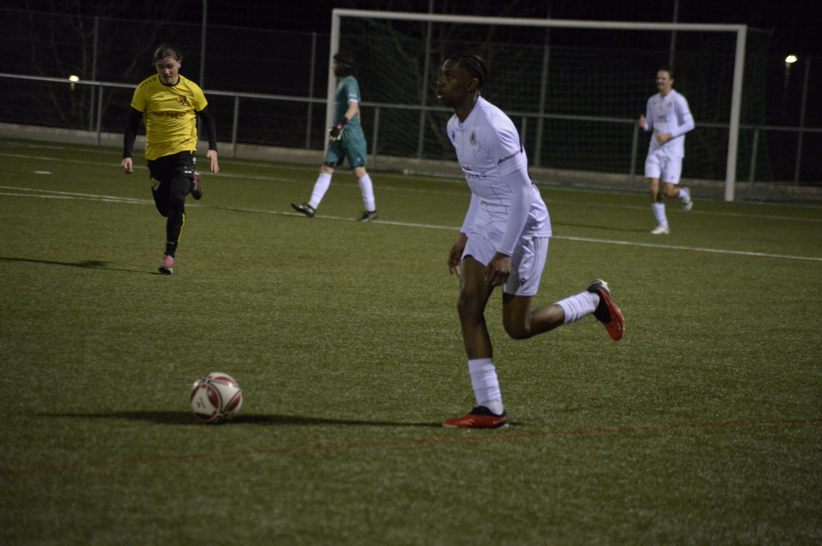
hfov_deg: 11.1
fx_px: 4220
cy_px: 273
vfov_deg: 7.4
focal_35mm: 185
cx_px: 411
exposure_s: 1/640
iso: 12800
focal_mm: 185
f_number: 4.5
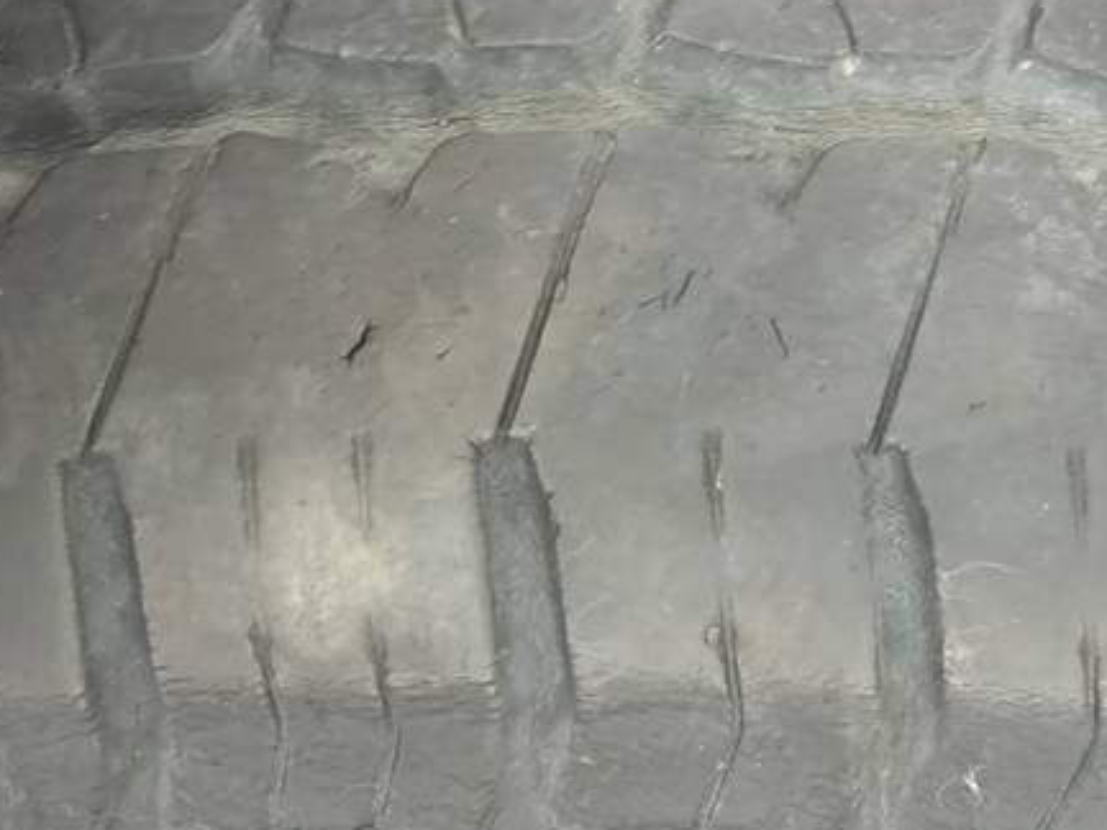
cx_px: 782
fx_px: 2047
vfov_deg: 22.6
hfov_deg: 29.9
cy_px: 172
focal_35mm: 64
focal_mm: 4.11
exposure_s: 1/25
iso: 616
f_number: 1.6
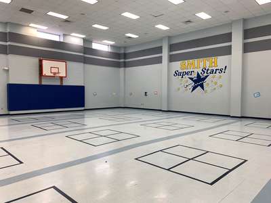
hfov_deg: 67.3
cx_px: 136
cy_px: 102
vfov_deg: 53.1
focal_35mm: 26
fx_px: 204
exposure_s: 1/60
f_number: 1.8
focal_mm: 4.25
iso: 50
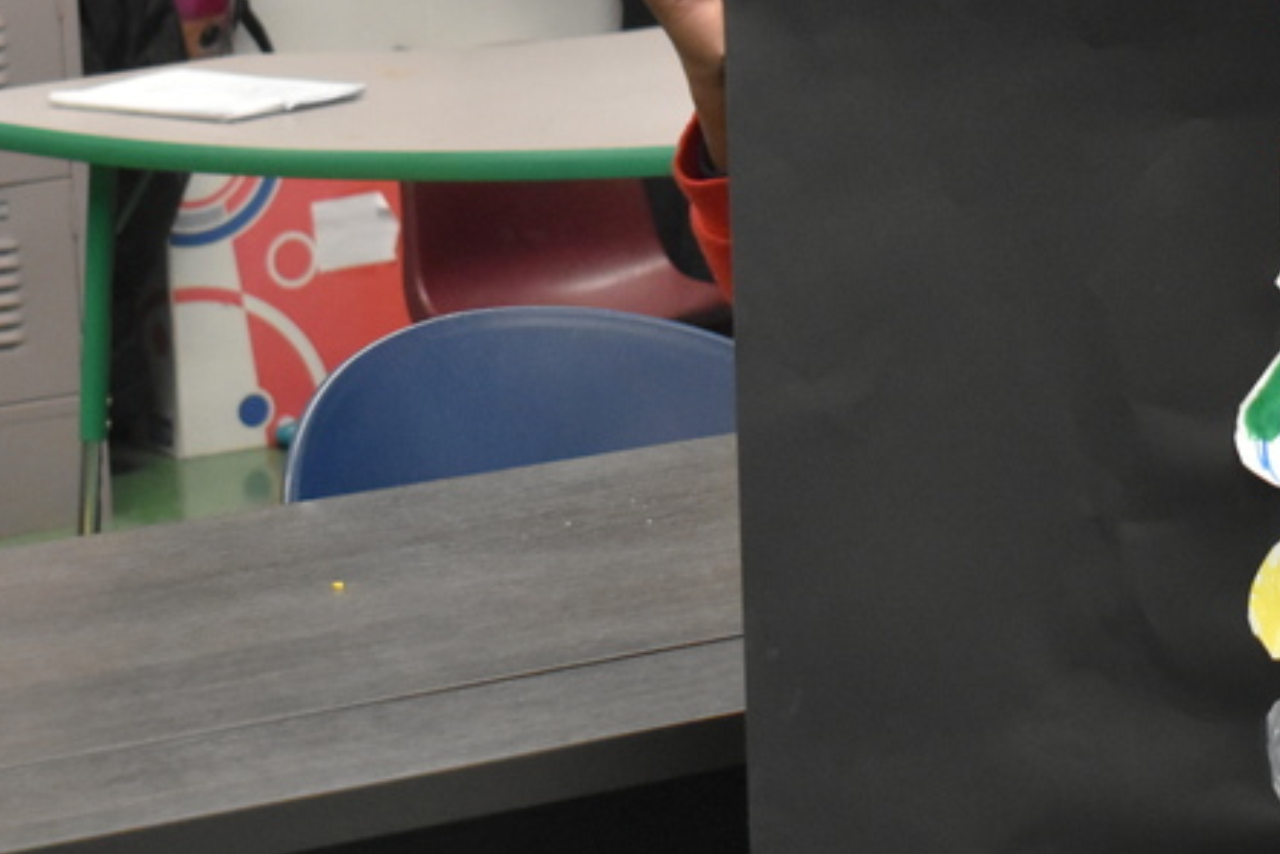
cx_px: 836
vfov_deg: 11.3
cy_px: 287
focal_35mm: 121
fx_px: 4307
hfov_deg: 16.9
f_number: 4.5
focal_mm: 35
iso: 2200
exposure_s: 1/125
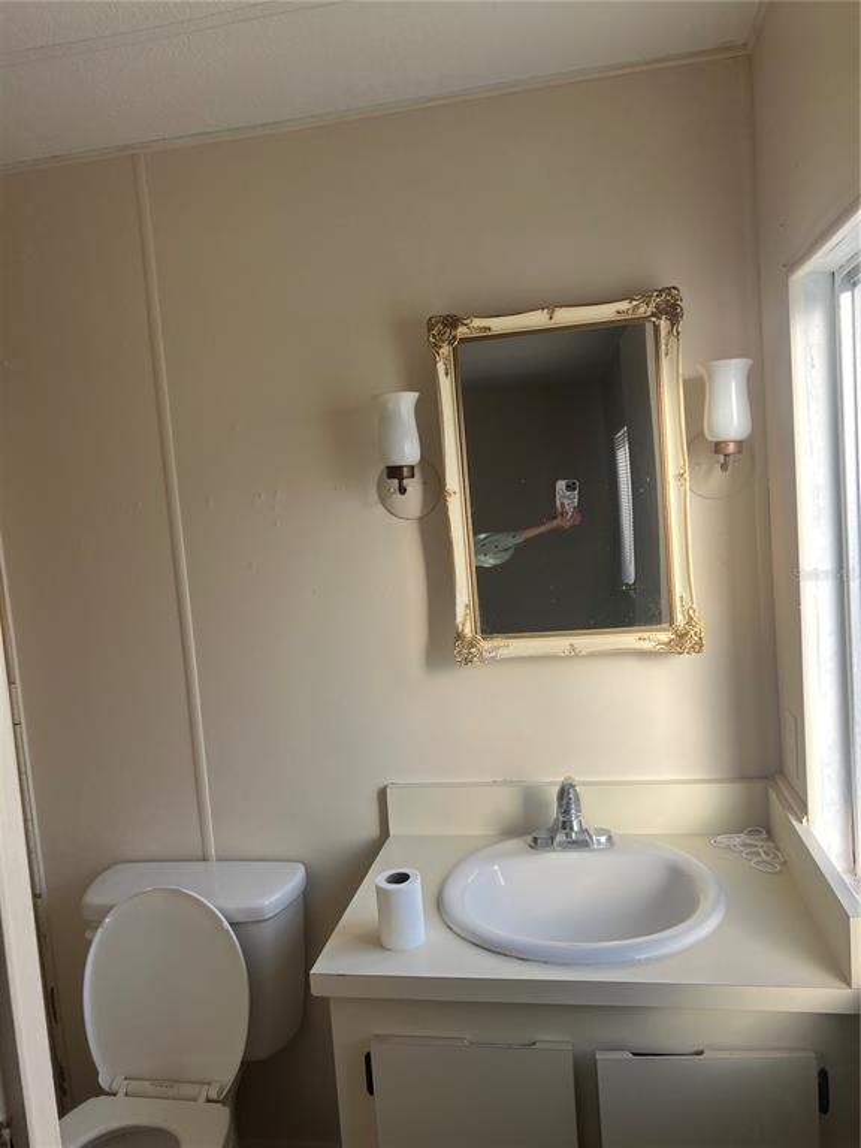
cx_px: 430
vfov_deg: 67.3
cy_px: 574
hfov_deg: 53.1
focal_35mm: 26
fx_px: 862
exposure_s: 1/536
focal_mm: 5.7
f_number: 1.5
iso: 50
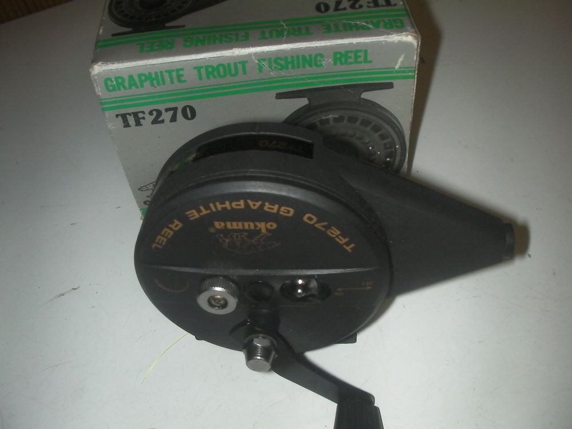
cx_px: 286
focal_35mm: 38
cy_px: 214
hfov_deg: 49.0
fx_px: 628
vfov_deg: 37.7
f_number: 5.6
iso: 200
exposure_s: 1/30
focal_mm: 6.3
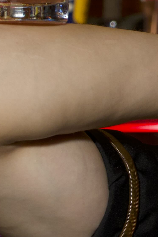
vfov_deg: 8.6
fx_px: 1561
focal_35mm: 237
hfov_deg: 5.7
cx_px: 318
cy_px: -26
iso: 640
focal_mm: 38
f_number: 4
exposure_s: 1/30
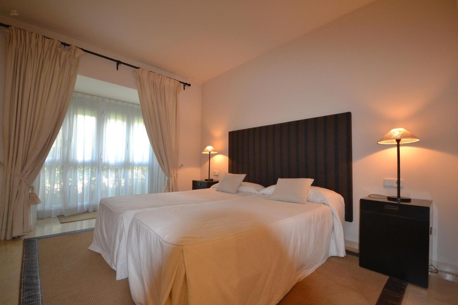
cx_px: 229
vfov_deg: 77.3
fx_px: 191
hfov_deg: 100.4
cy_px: 152
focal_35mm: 15
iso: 560
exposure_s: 1/60
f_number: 4
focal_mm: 10
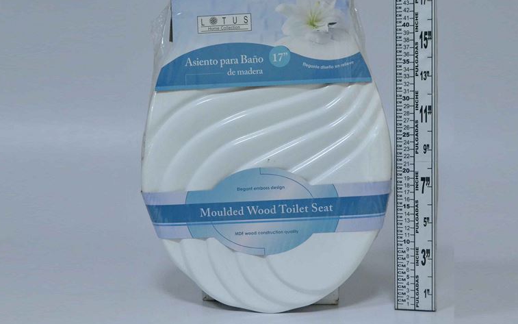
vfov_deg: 30.5
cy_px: 148
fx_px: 593
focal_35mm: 42
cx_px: 268
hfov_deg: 47.2
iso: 3200
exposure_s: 1/100
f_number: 5
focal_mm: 26
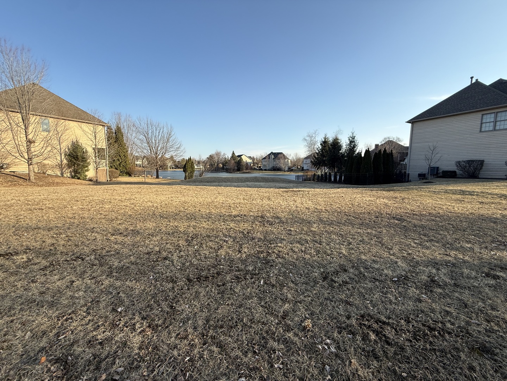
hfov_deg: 102.1
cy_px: 190
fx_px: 205
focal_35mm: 14
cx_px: 254
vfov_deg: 85.7
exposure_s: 1/1001
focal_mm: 2.22
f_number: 2.2
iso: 50
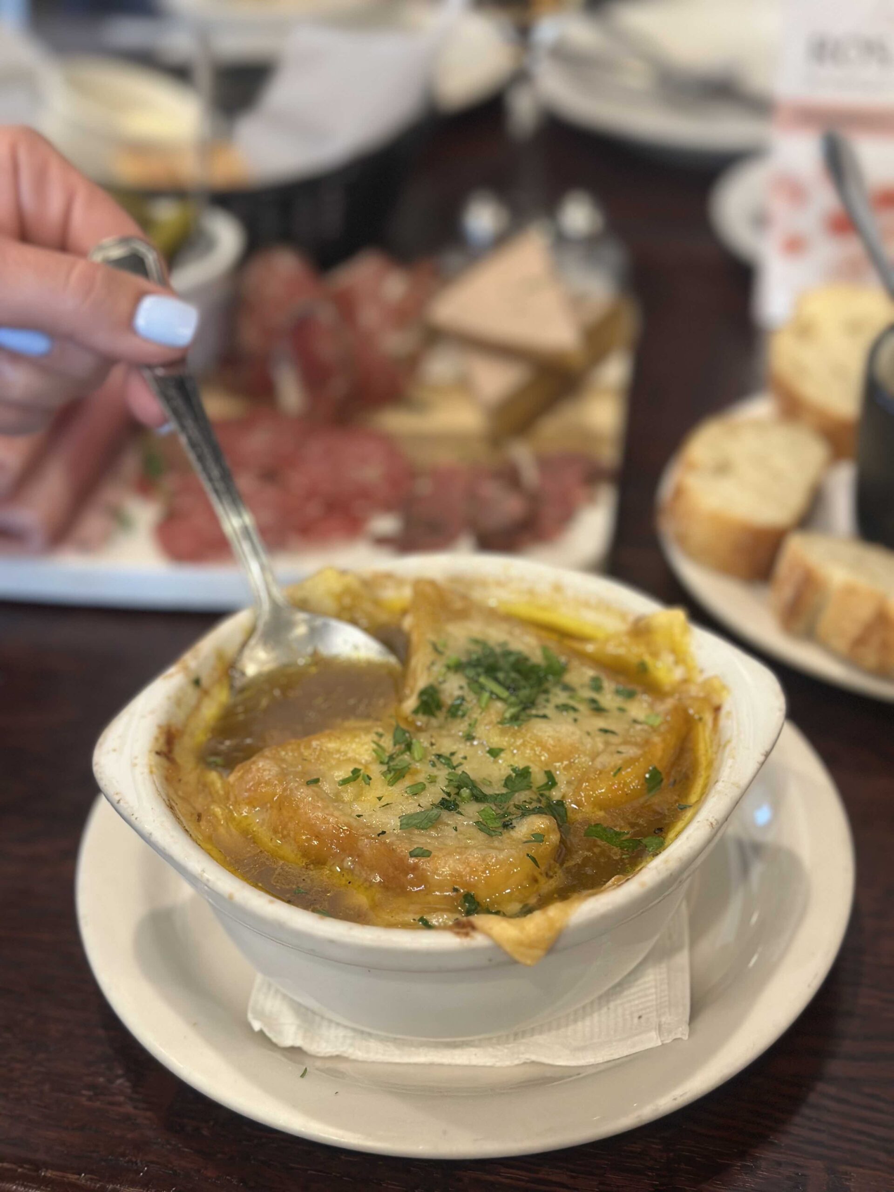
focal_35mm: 48
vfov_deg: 39.7
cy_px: 596
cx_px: 447
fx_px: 1653
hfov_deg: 30.3
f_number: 1.78
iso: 320
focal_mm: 6.86
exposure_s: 1/40
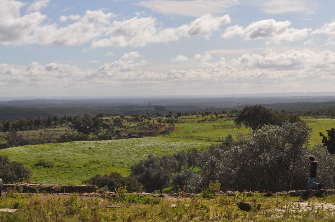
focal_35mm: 82
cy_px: 111
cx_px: 168
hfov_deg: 24.6
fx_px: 767
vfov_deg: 16.5
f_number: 11
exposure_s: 1/500
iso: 200
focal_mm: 55
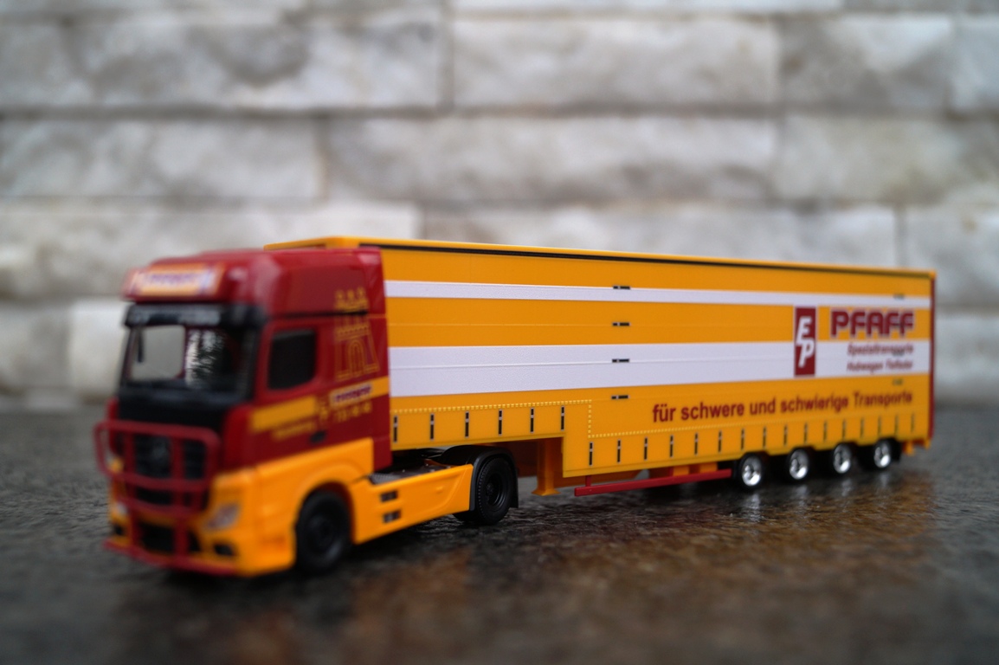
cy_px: 332
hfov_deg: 53.2
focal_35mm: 36
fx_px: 998
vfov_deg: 36.8
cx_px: 500
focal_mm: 24
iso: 320
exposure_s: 1/160
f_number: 4
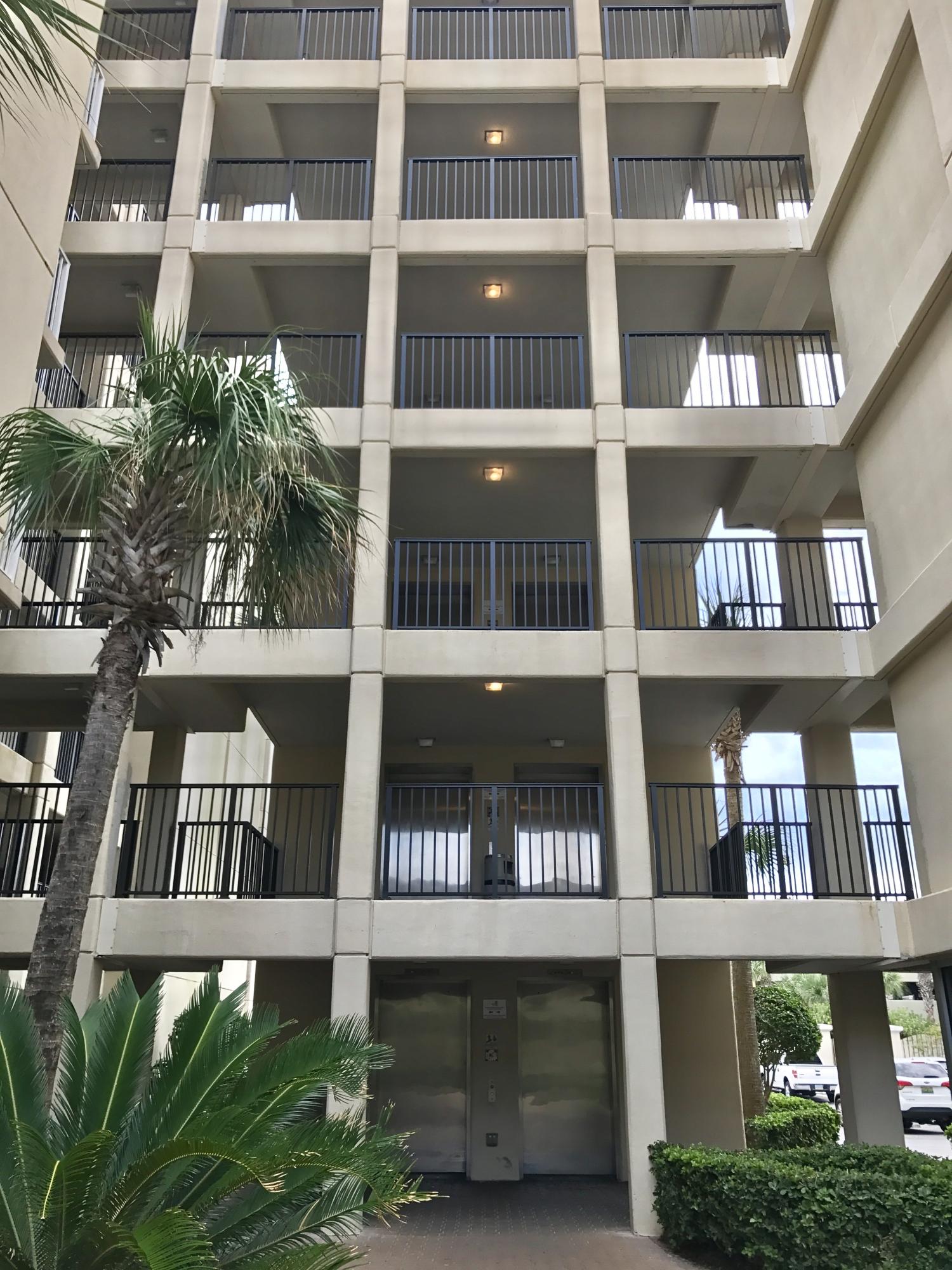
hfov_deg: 49.7
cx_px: 476
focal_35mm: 28
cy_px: 635
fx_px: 1027
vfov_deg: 63.4
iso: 20
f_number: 1.8
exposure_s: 1/348
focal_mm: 3.99
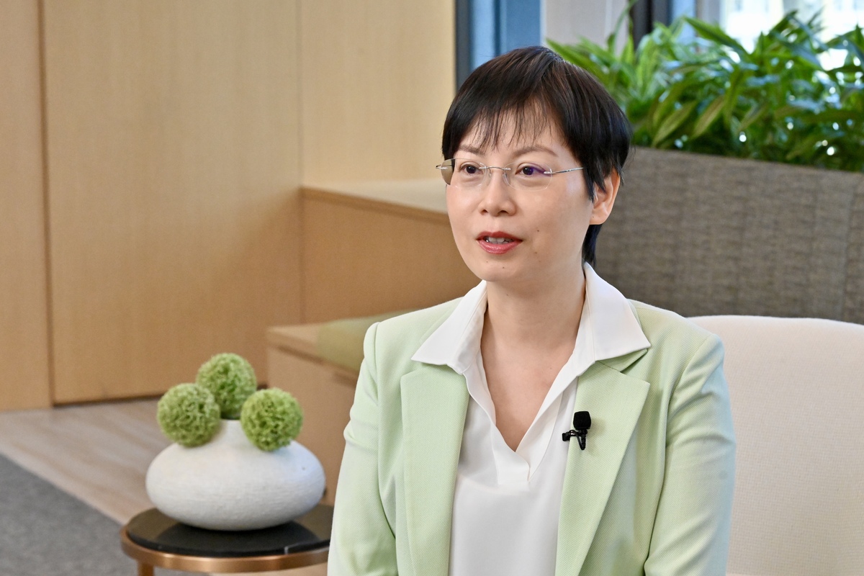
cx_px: 432
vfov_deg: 16.1
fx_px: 2040
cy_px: 288
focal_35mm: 85
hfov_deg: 23.9
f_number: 8
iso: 4000
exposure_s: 1/160
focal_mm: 85
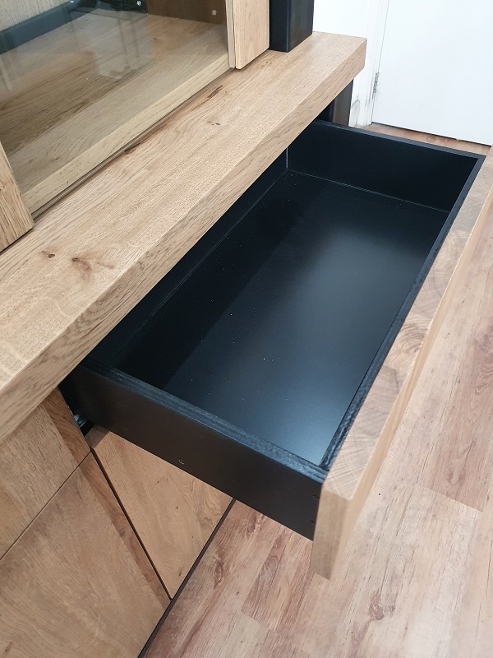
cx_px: 246
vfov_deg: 67.3
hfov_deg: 53.1
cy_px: 329
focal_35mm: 26
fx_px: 494
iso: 500
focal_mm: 4.32
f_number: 1.5
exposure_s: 1/50
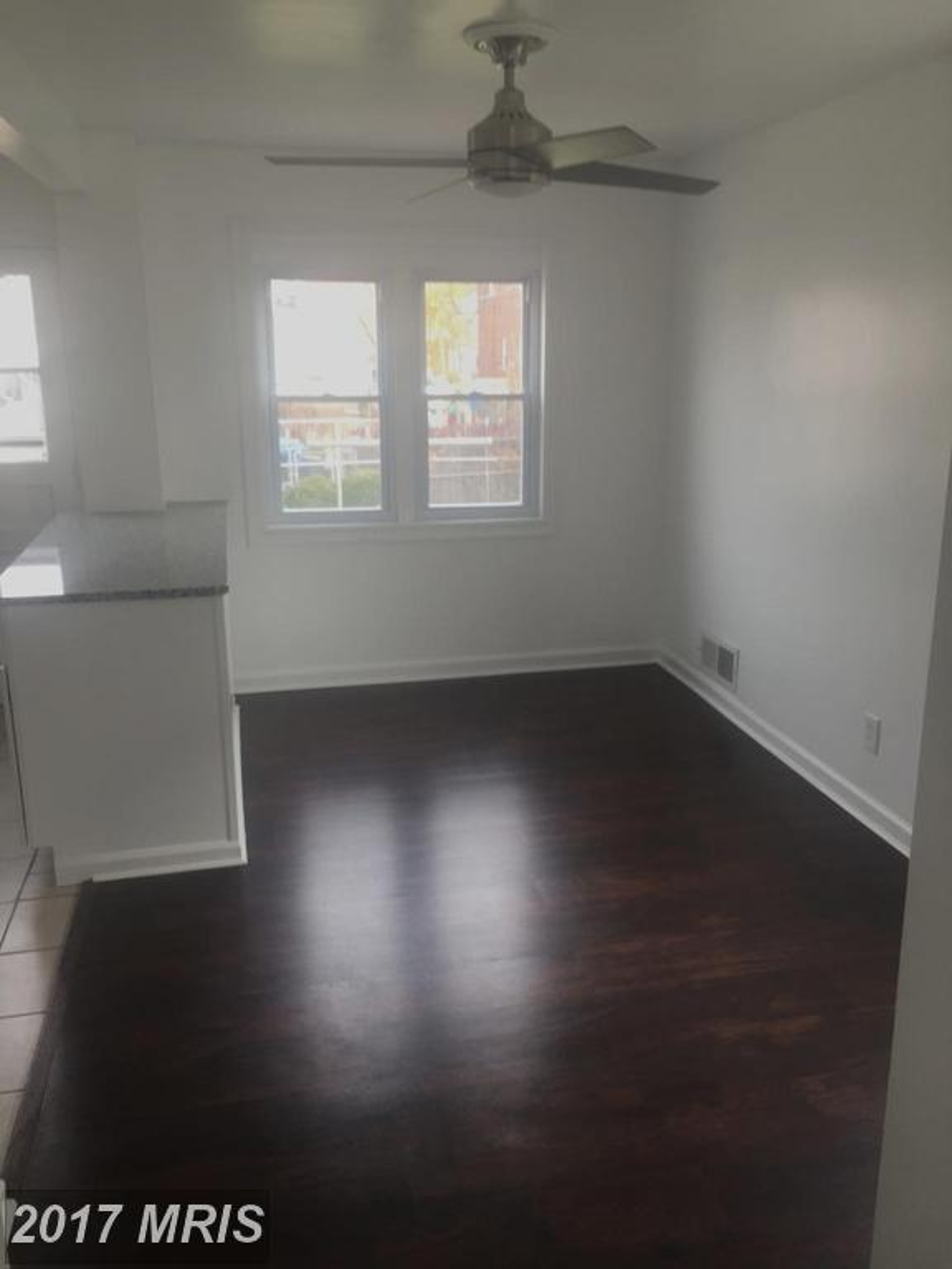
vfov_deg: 61.7
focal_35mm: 29
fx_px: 1063
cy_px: 634
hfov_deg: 48.2
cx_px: 476
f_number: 2.2
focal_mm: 4.15
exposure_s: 1/60
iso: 32
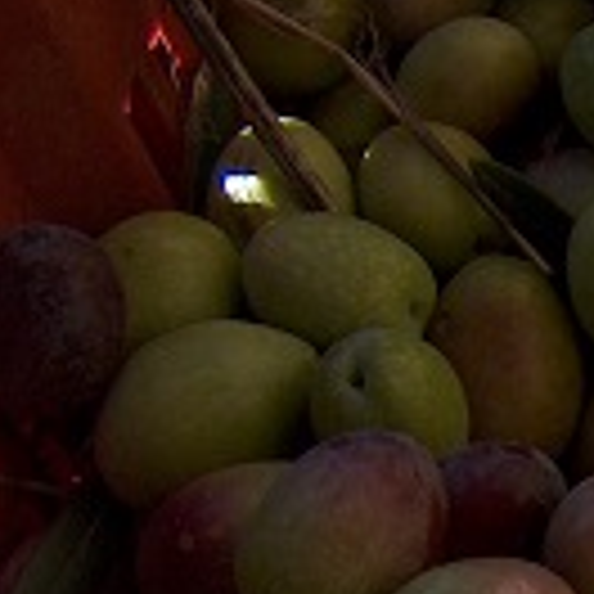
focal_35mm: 158
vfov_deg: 10.6
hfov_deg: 9.7
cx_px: 1436
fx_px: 3067
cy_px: 974
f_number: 6.7
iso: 100
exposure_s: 1/375
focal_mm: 7.6
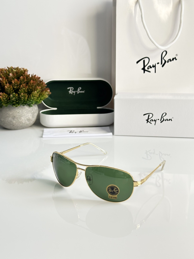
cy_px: 130
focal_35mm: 48
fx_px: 359
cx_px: 97
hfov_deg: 30.3
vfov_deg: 39.7
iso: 80
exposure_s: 1/70
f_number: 1.78
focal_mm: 6.86
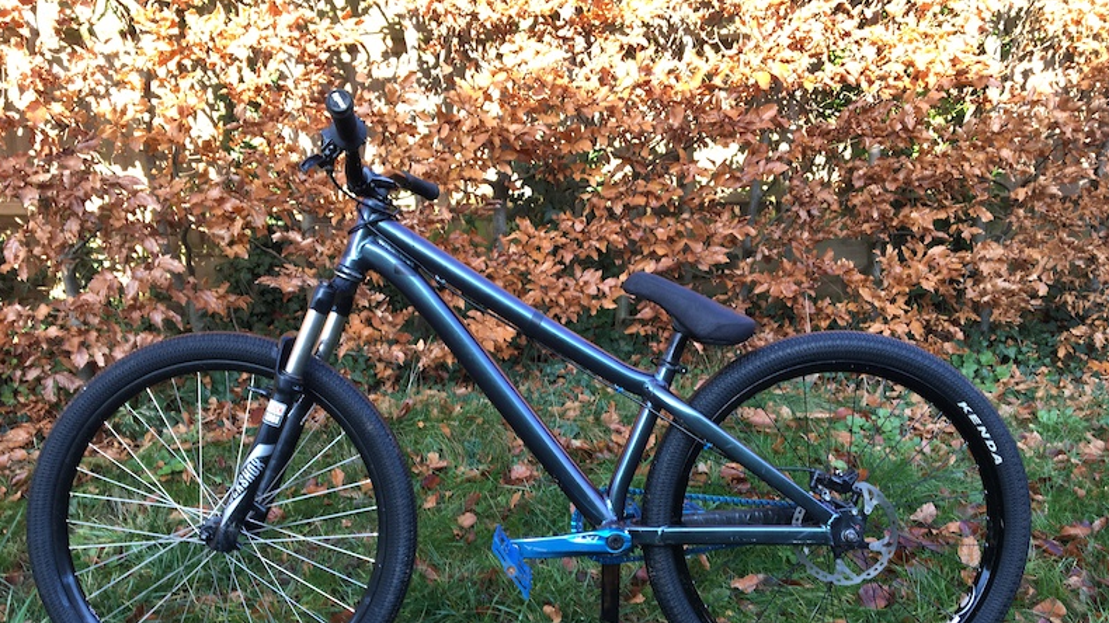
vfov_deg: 36.5
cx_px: 549
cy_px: 384
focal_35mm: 32
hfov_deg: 61.0
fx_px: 941
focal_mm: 4.15
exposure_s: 1/100
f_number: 2.2
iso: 40
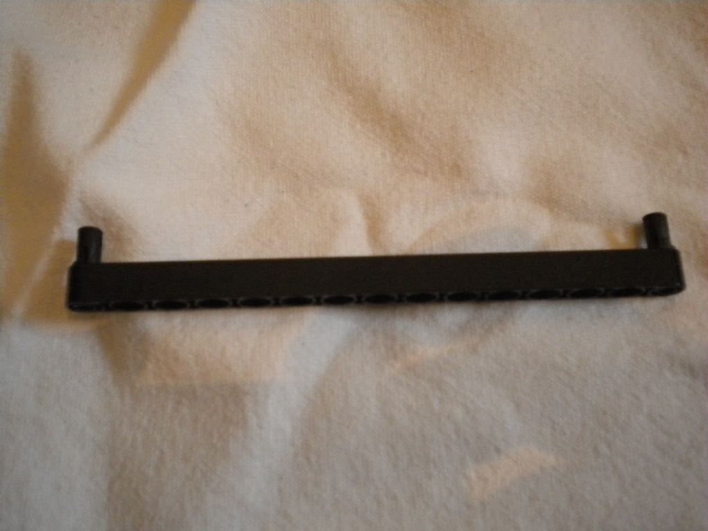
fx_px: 839
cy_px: 266
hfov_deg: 45.8
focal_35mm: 41
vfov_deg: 35.1
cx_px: 354
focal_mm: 7.4
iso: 800
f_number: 3.5
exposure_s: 1/63
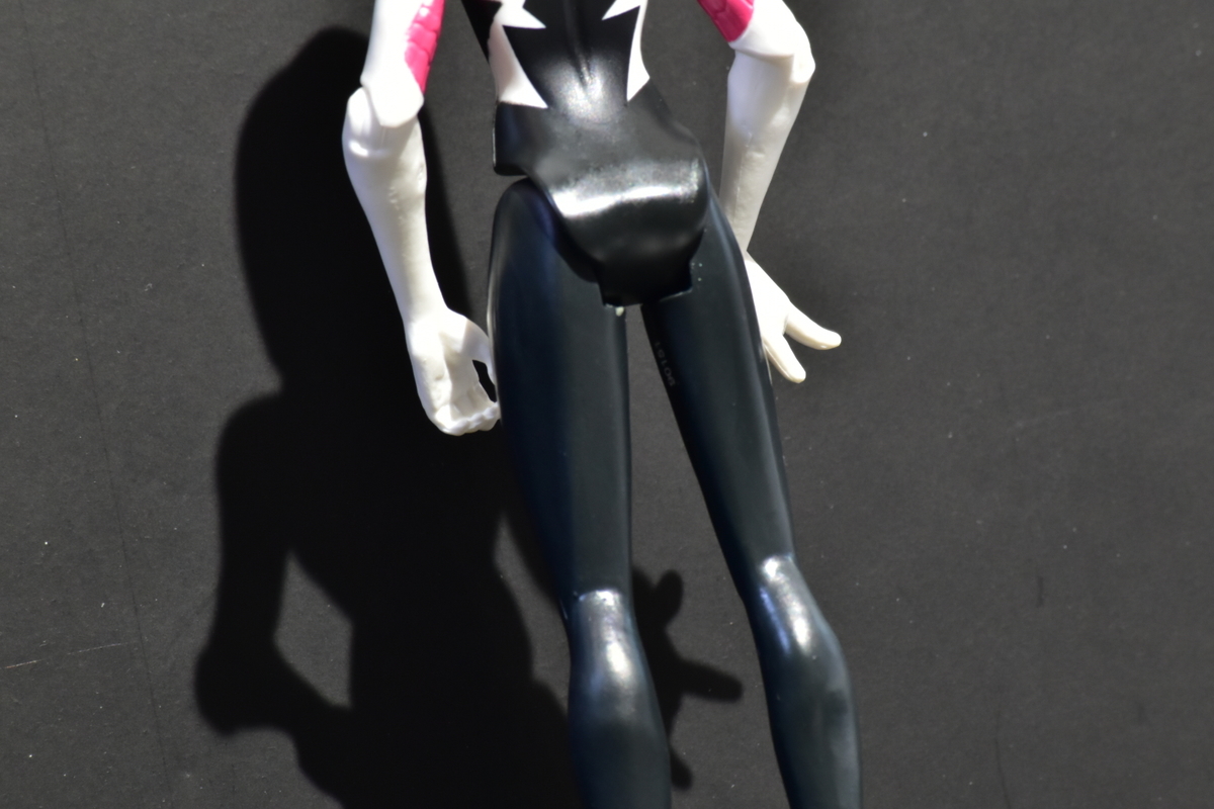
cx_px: 607
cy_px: 404
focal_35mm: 300
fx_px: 10116
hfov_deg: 6.9
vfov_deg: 4.6
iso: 800
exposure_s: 6
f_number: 16
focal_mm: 200
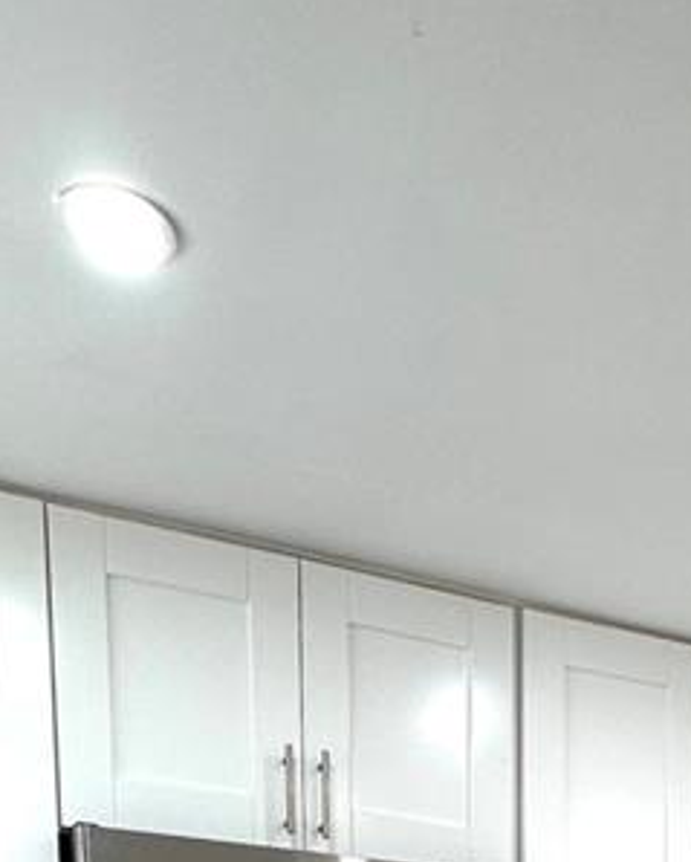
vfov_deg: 23.9
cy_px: 1406
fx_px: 1404
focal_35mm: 55
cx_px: 598
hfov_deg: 26.9
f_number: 2.2
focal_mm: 2.22
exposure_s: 1/120
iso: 80
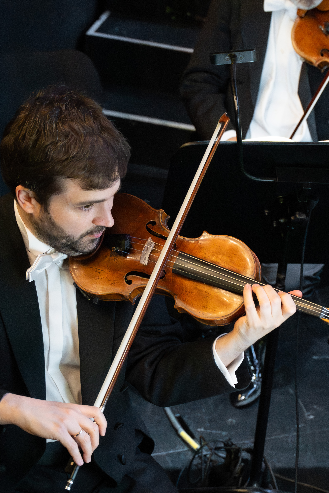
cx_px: 172
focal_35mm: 100
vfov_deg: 20.4
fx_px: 1371
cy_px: 310
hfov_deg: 13.7
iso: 10000
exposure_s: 1/125
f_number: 4
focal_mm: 54
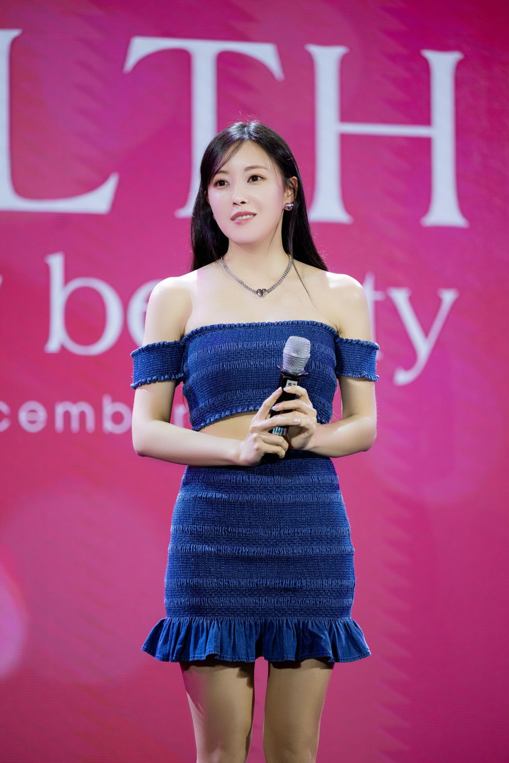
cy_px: 382
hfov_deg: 7.4
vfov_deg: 11.1
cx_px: 254
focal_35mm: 185
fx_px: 3923
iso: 400
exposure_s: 1/200
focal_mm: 185
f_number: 3.2
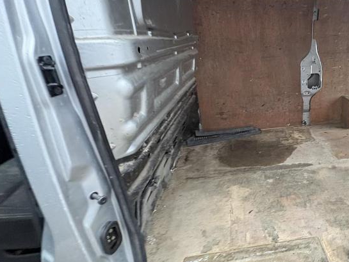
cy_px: 108
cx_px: 270
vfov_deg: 58.5
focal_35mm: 23
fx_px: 232
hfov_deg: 68.1
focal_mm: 2.22
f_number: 2.2
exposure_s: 1/60
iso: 500
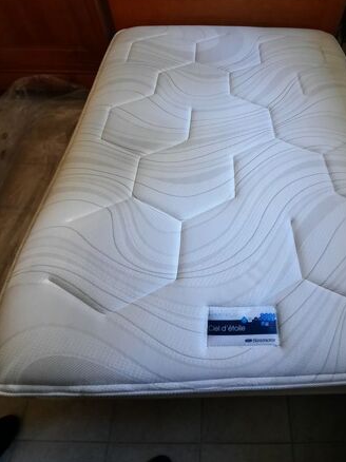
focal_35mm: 19
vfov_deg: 84.5
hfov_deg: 66.5
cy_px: 212
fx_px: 253
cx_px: 234
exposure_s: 1/25
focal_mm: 1.74
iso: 320
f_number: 2.2
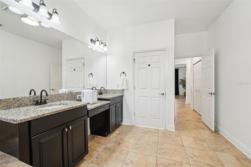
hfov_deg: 104.3
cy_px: 84
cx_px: 126
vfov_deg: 81.2
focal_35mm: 14
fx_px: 98
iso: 400
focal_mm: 14
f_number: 8
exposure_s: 1/30
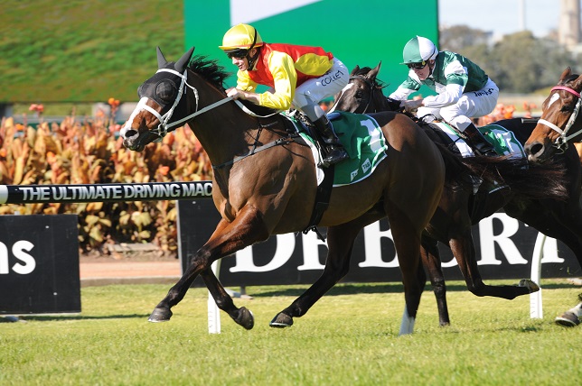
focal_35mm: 292
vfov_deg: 4.7
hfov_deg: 7.1
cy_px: 193
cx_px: 291
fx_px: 4724
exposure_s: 1/1000
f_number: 4.5
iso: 320
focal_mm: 195
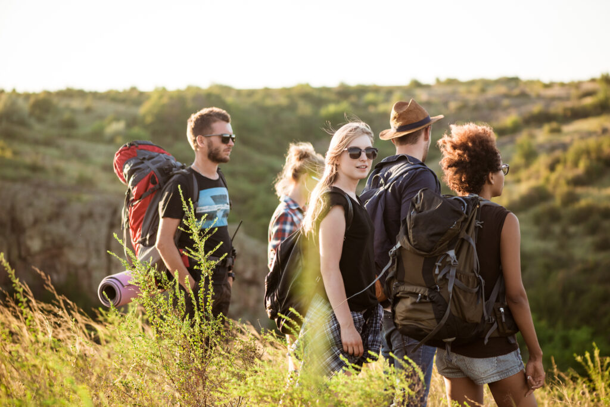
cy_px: 204
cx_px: 305
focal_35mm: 105
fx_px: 1779
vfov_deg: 13.0
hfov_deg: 19.5
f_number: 3.5
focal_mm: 105
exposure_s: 1/800
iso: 360
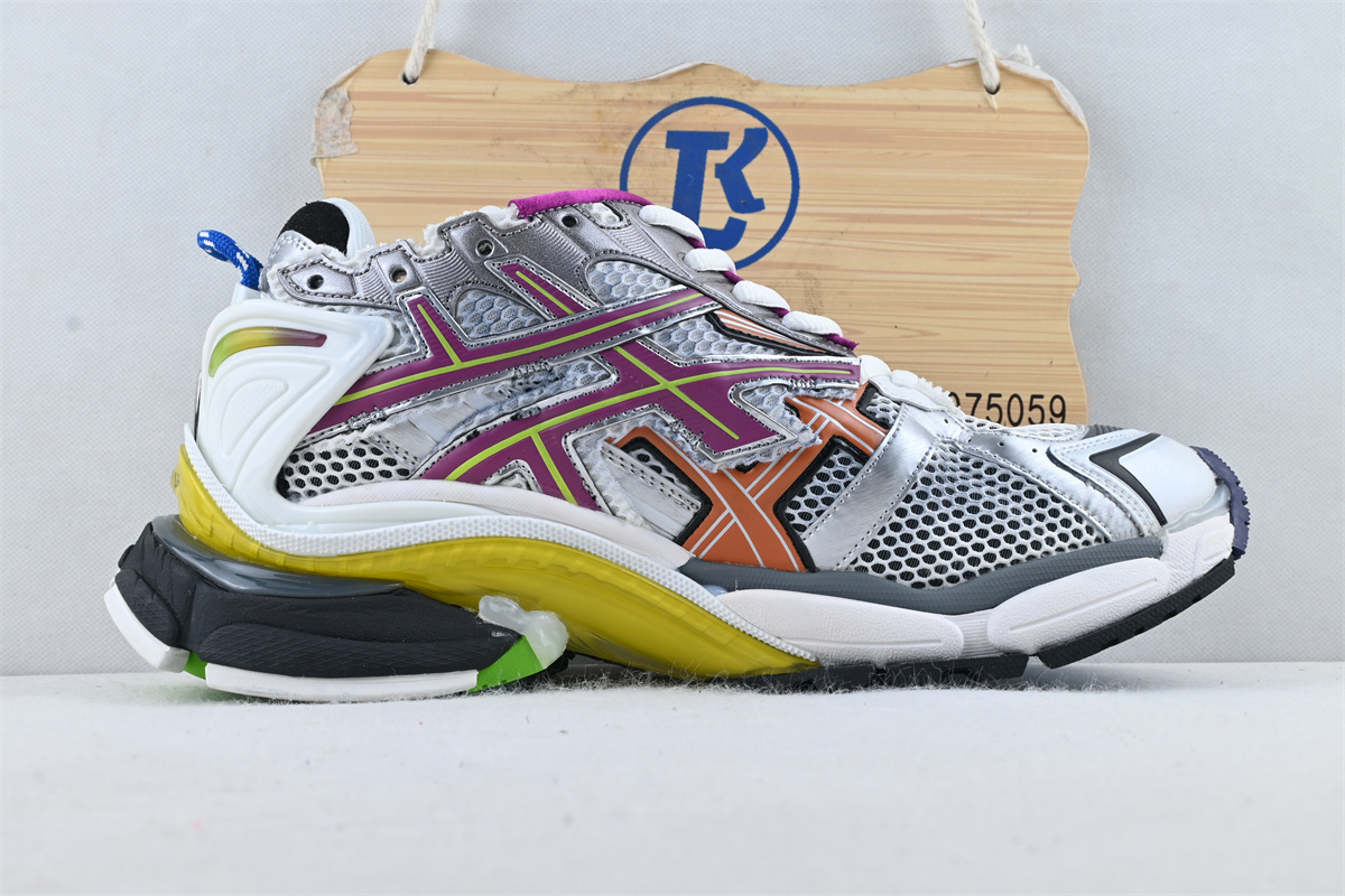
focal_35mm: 45
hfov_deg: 43.6
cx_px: 672
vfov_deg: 29.9
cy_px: 448
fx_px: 1681
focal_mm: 30
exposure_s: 1/15
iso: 100
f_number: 10
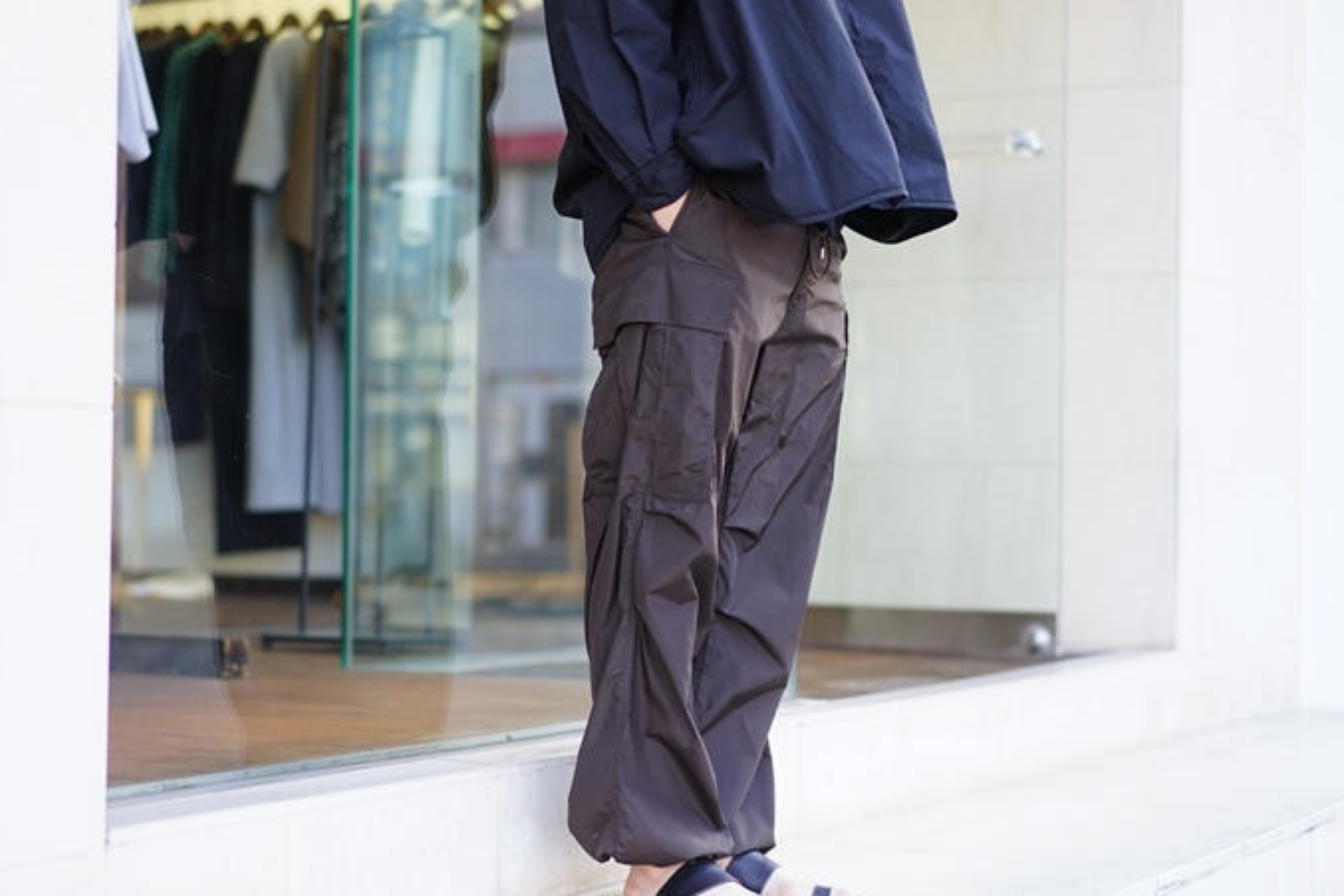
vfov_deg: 20.9
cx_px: 627
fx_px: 2426
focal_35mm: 65
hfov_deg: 31.0
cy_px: 464
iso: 100
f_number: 2
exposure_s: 1/160
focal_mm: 55
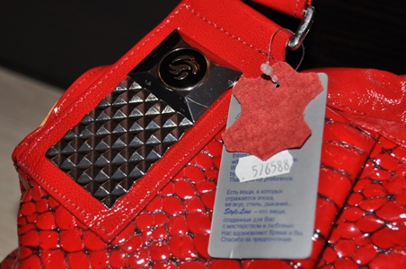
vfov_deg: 19.7
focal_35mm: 69
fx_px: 777
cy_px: 134
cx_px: 203
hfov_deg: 29.3
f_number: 5.6
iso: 200
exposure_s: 1/125
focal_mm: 46
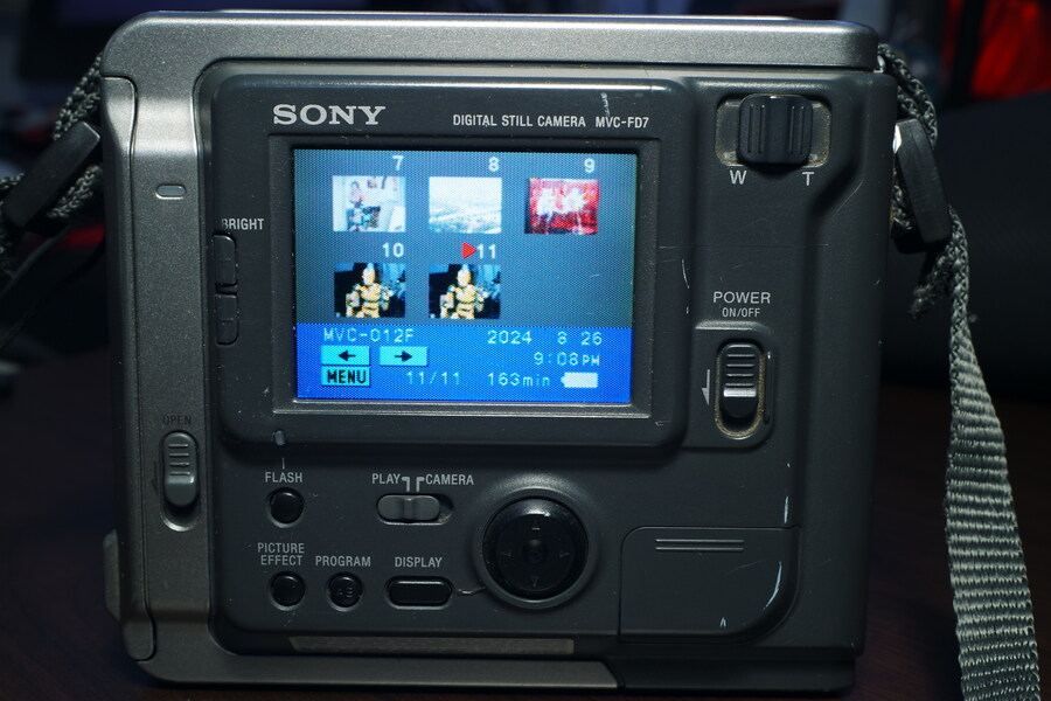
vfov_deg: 29.9
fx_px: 1314
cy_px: 350
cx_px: 526
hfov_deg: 43.6
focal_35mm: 45
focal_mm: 17
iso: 200
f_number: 6.3
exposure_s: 1/3.33
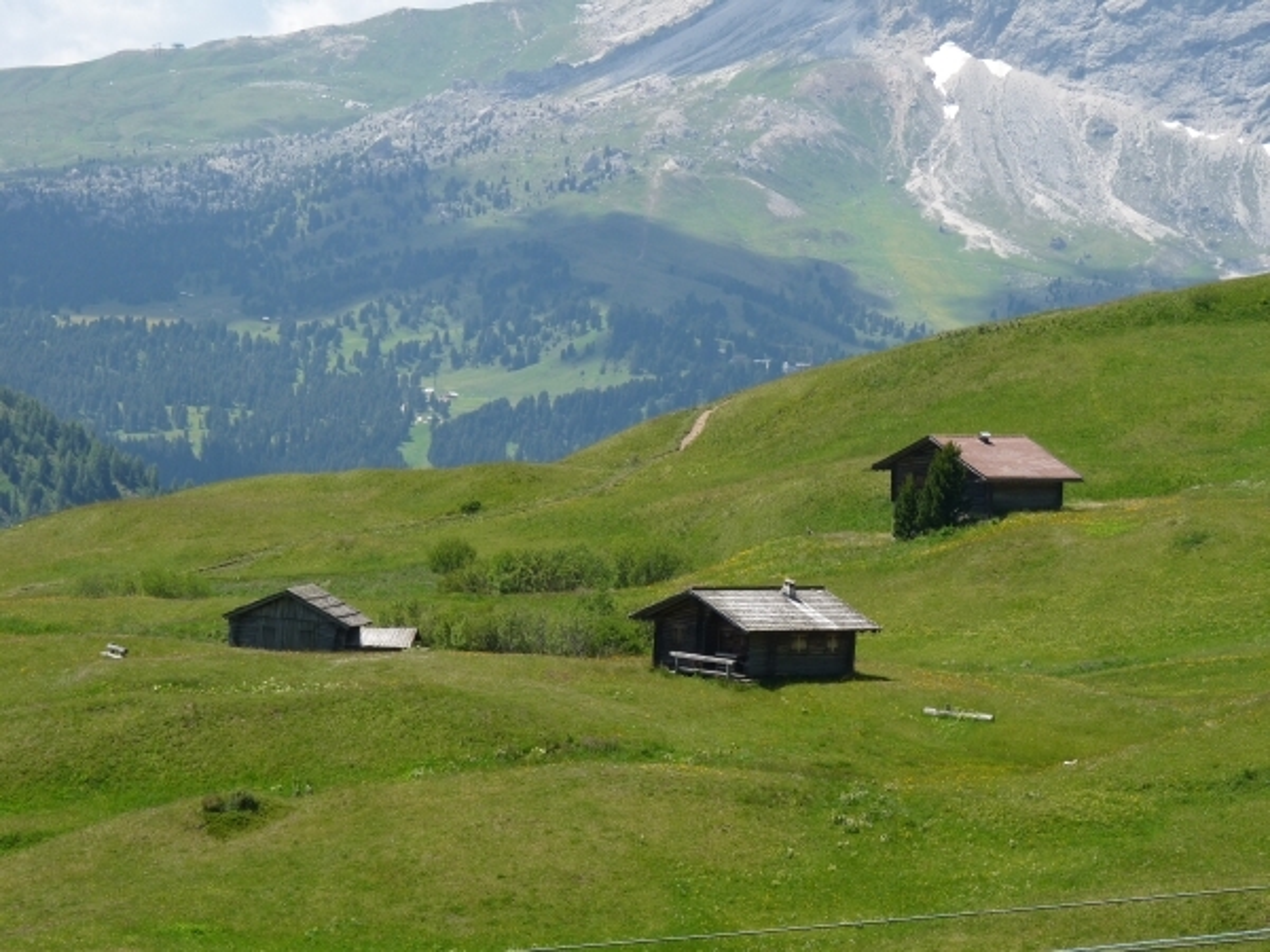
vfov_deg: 10.2
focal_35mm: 146
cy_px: 476
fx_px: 5356
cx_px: 635
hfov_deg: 13.5
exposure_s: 1/400
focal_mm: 26
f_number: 5.6
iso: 100
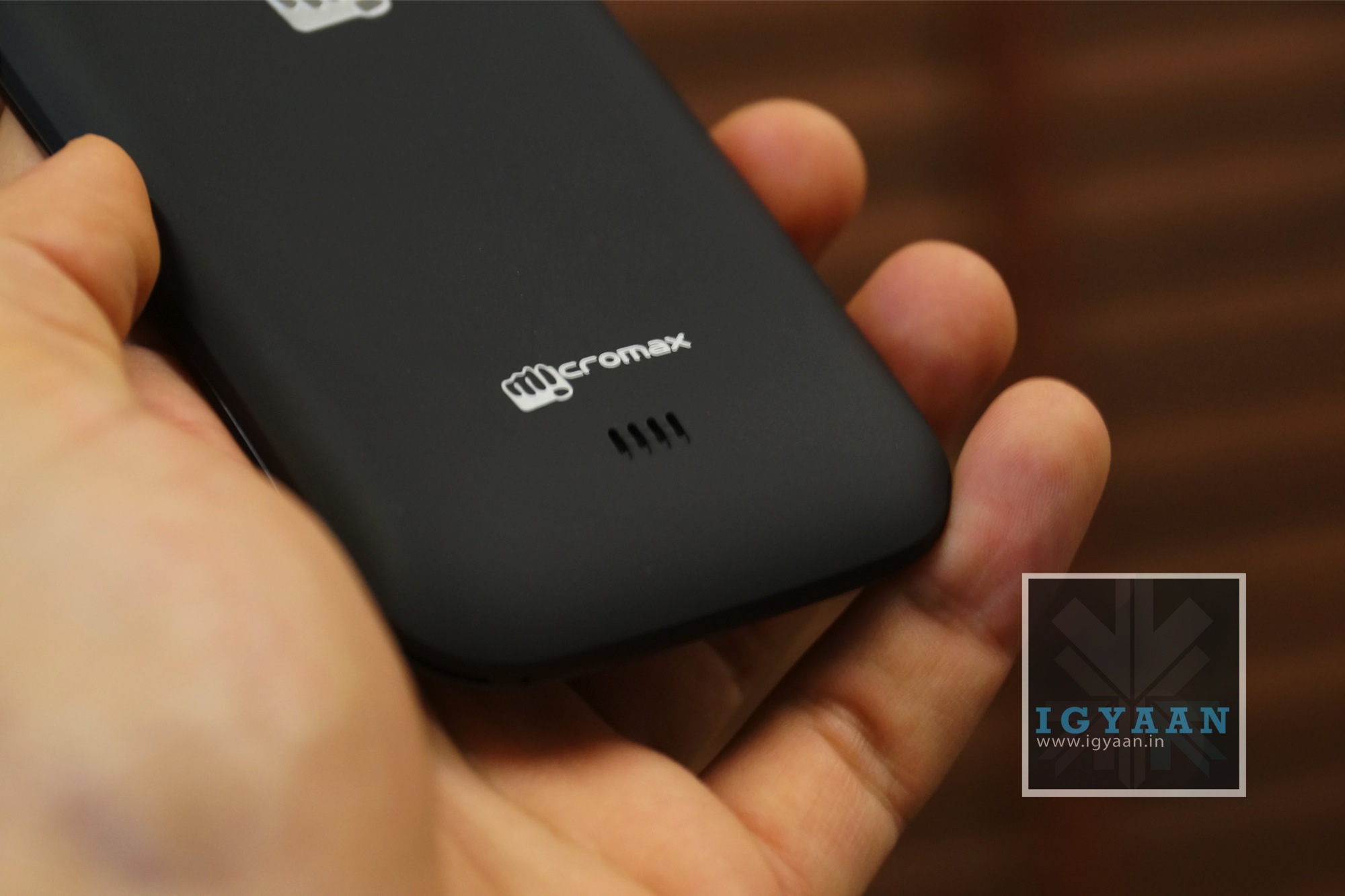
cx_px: 672
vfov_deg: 10.2
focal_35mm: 135
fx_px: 5043
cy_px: 448
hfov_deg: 15.2
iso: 1250
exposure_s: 1/13
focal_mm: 90
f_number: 5.6
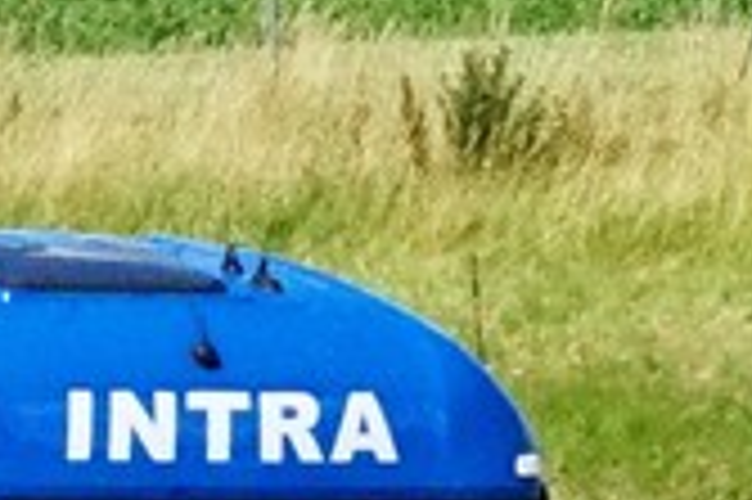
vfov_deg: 3.5
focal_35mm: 394
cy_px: 777
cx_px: -928
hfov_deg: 5.1
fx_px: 8230
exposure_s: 1/2500
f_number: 13
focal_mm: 55
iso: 2500
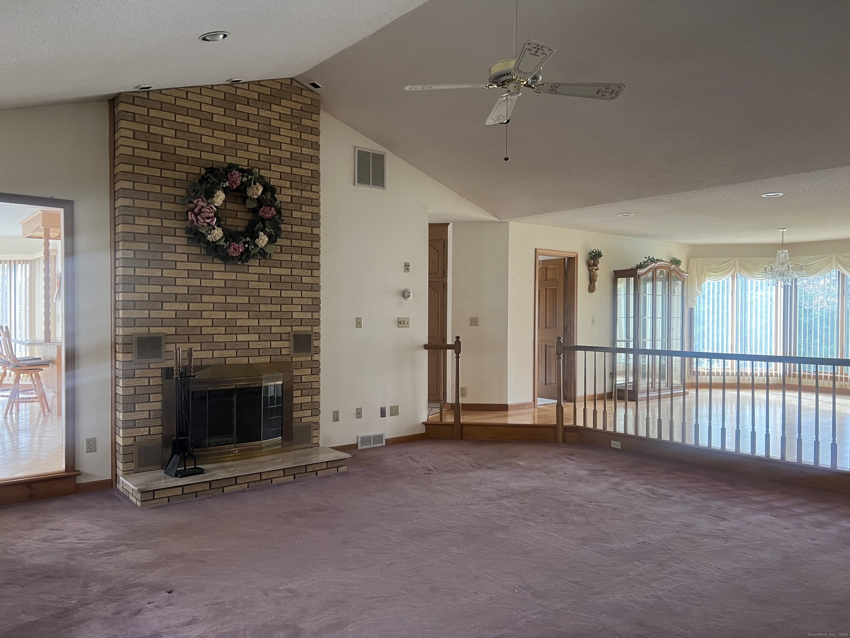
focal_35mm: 26
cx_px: 425
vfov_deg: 53.1
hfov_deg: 67.3
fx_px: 638
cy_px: 319
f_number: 1.5
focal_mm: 5.7
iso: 160
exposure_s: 1/60
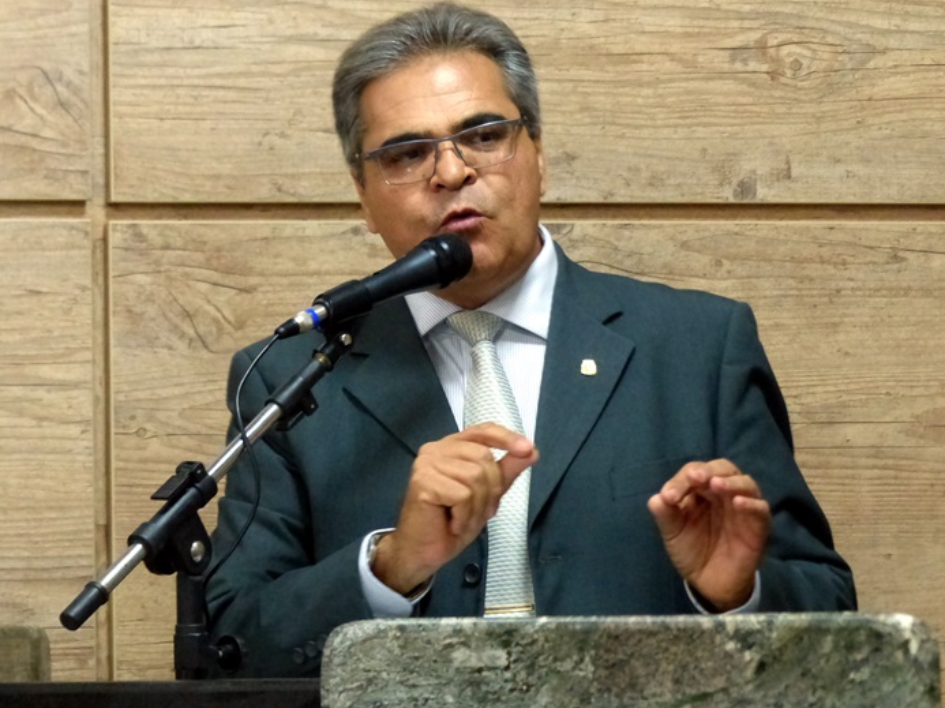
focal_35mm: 298
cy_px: 356
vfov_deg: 5.0
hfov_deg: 6.7
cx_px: 454
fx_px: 8131
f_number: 2.8
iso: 800
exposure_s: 1/20
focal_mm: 46.5
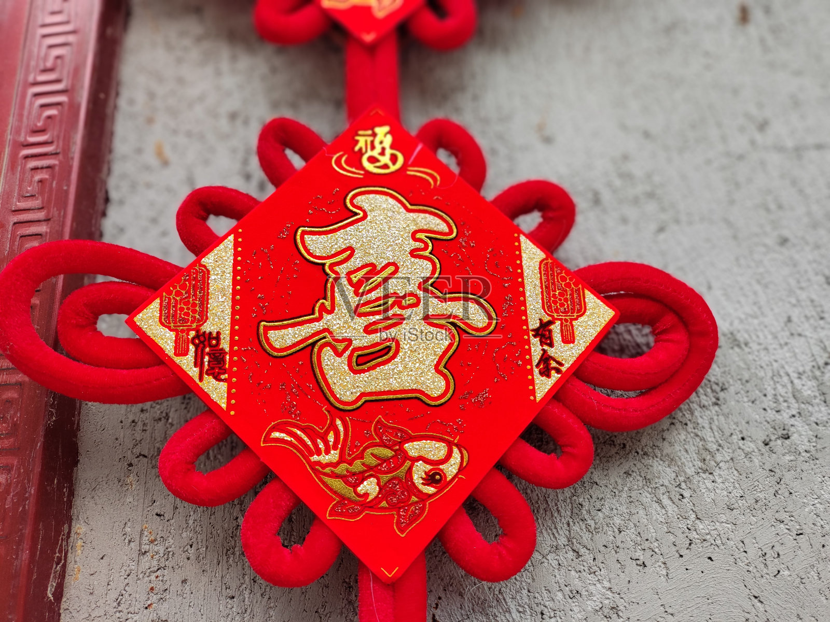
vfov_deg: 54.9
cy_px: 311
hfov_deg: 69.4
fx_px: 599
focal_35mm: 25
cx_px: 415
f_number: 1.79
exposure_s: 1/103
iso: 50
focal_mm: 4.71
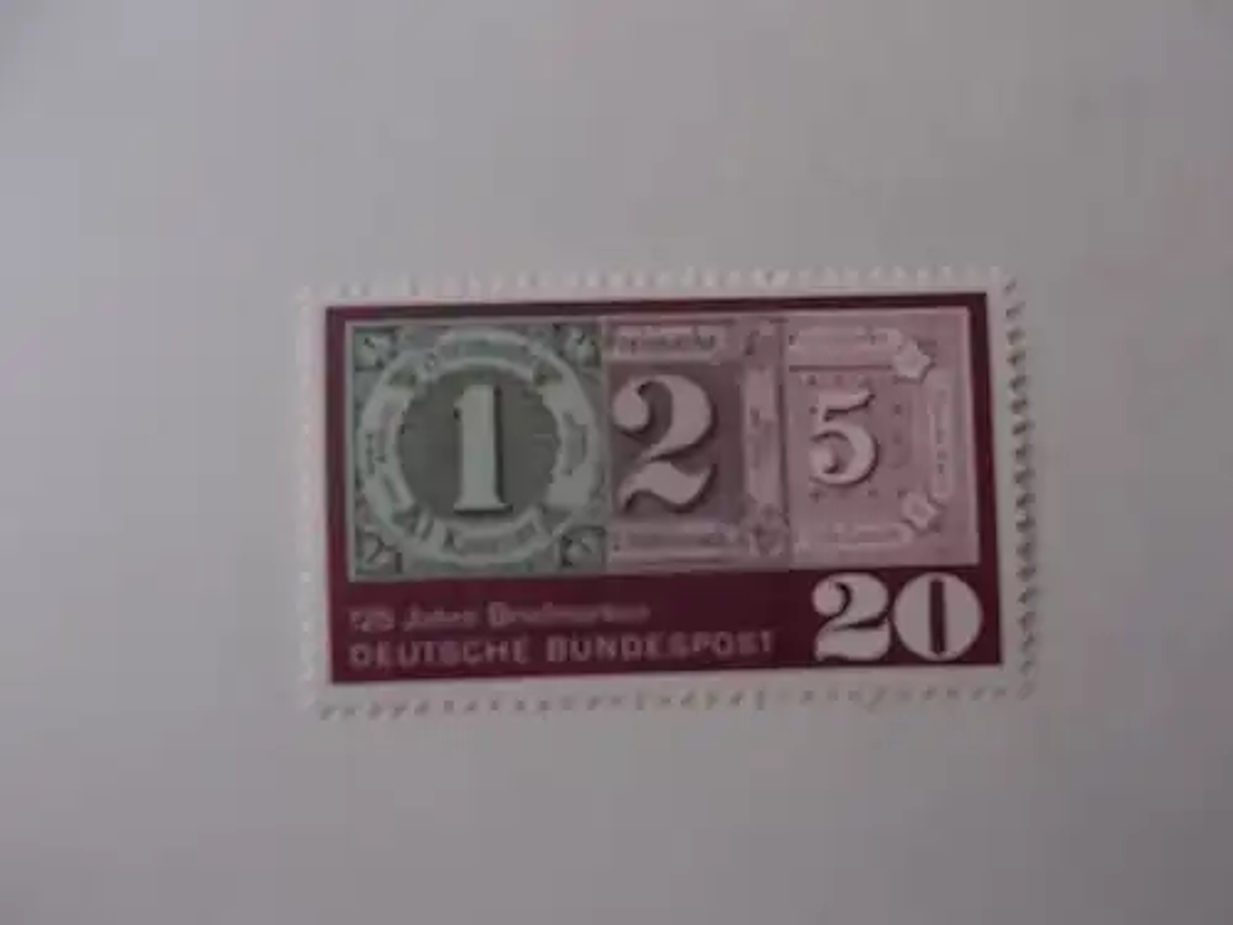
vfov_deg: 53.1
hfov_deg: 67.3
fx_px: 926
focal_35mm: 26
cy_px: 462
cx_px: 616
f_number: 3.2
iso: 200
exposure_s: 1/25
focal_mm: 4.6
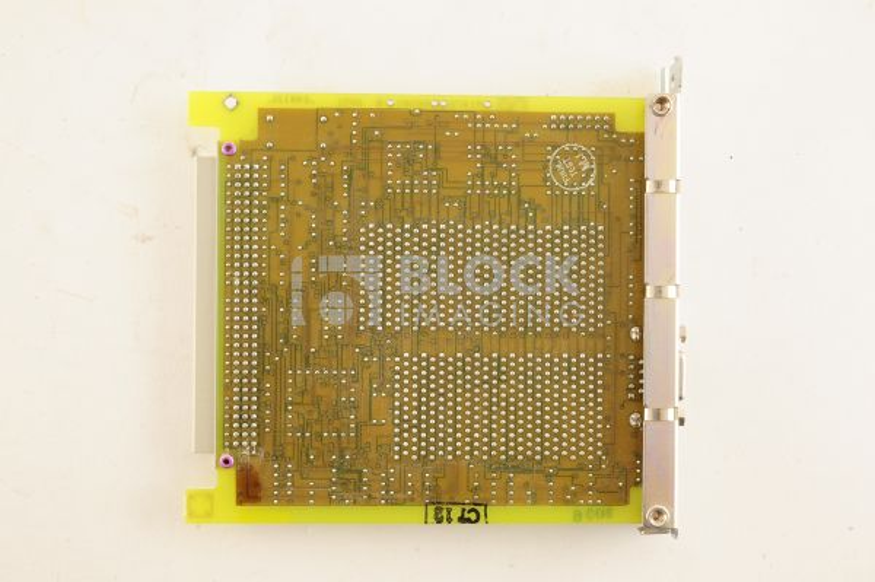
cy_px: 291
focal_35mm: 50
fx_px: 1214
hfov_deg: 39.6
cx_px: 438
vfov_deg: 26.9
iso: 1600
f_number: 13
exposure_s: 1/160
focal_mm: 50
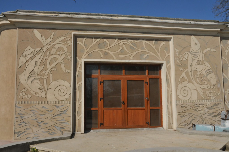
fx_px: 210
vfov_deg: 39.9
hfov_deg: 57.3
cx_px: 114
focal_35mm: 33
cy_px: 76
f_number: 18
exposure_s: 1/1250
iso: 800
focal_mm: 22
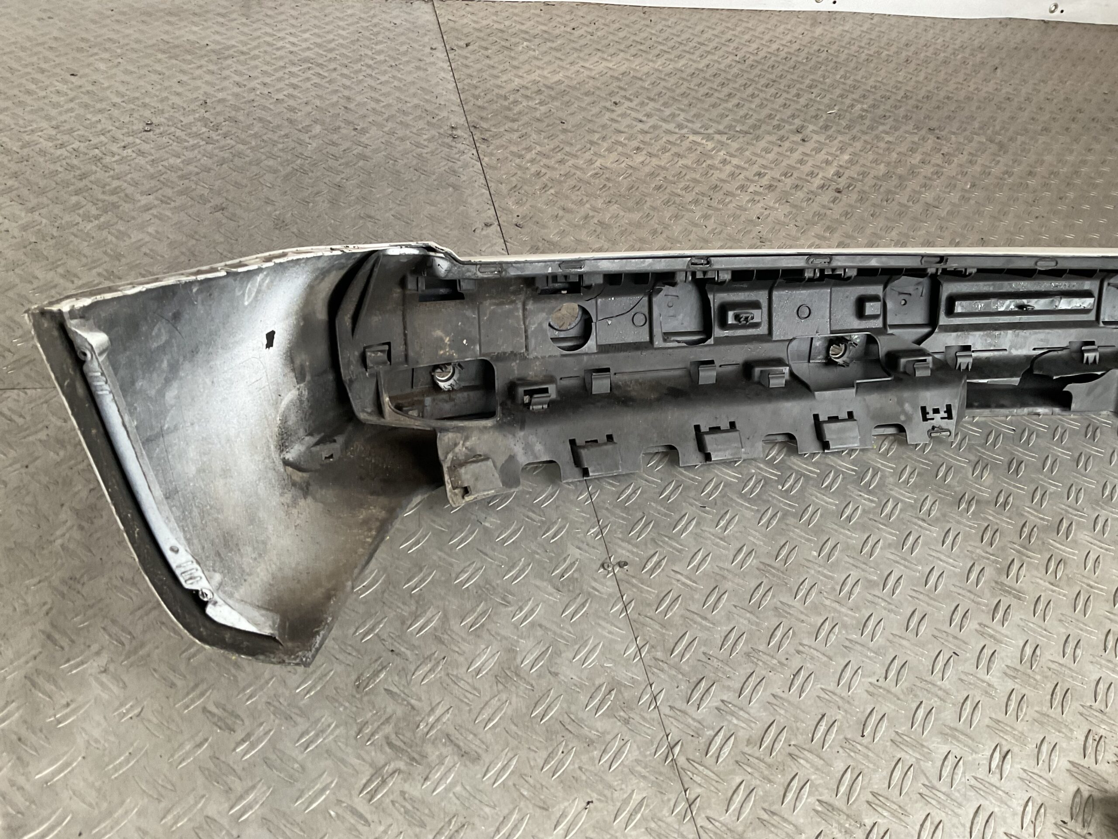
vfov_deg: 48.2
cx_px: 559
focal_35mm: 29
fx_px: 937
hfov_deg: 61.7
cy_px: 420
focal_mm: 3
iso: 100
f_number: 1.8
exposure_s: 1/50
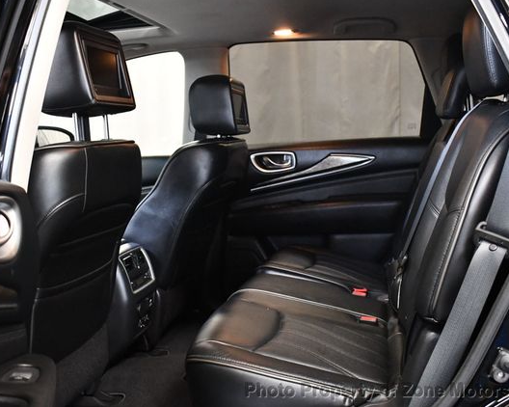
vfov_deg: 36.5
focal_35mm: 41
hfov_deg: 44.8
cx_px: 233
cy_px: 203
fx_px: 617
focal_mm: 18
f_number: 3.5
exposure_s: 1/60
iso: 3600
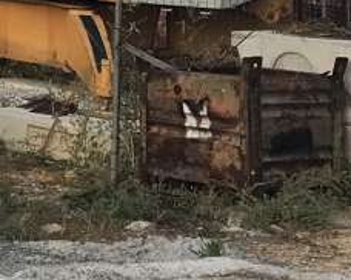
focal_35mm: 144
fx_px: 1495
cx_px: -209
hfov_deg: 12.6
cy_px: -382
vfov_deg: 9.6
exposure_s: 1/465
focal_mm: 3.99
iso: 20
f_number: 1.8
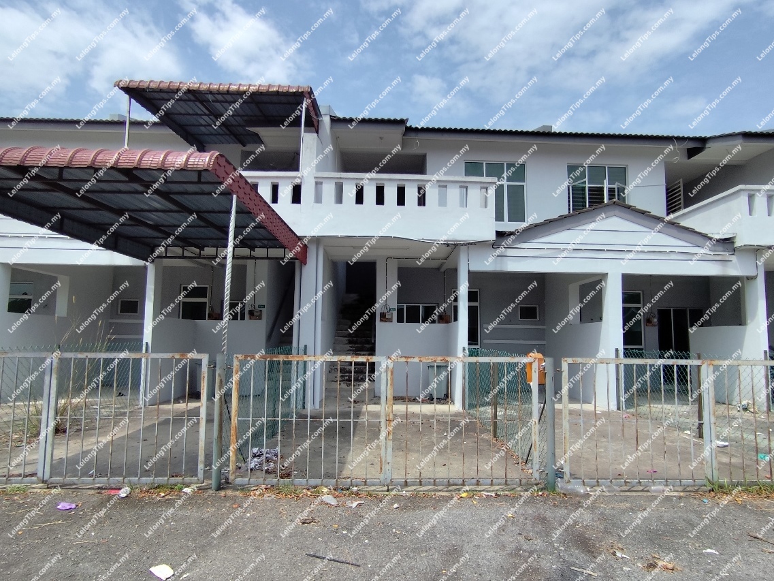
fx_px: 358
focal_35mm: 16
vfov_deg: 78.1
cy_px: 290
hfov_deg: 94.5
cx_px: 387
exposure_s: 1/2281
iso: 50
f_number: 2.2
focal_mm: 1.65
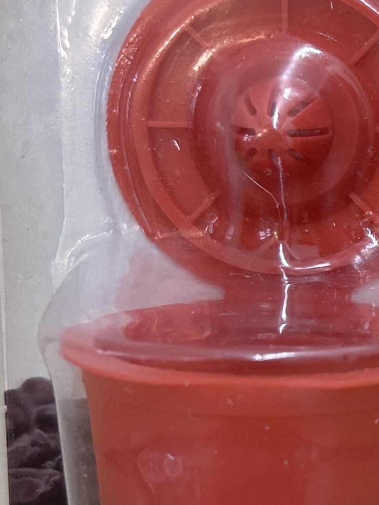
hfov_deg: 18.2
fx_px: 1110
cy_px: 199
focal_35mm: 76
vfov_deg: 25.6
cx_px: 483
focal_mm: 5.7
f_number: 1.5
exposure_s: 1/120
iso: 100
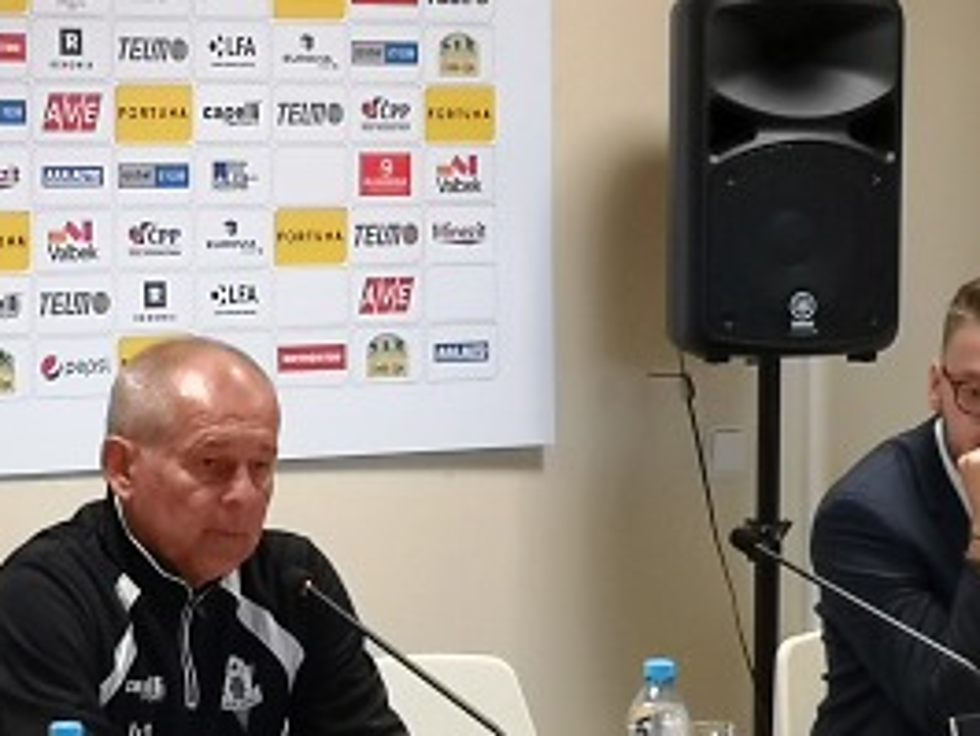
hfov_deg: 20.0
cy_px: 551
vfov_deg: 15.0
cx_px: 603
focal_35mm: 98
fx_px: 2776
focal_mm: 3.95
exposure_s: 1/50
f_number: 1.8
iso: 160
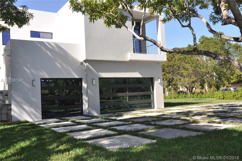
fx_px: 242
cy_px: 80
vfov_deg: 36.8
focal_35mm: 36
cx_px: 121
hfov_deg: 53.2
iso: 200
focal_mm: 24
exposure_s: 1/200
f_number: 11
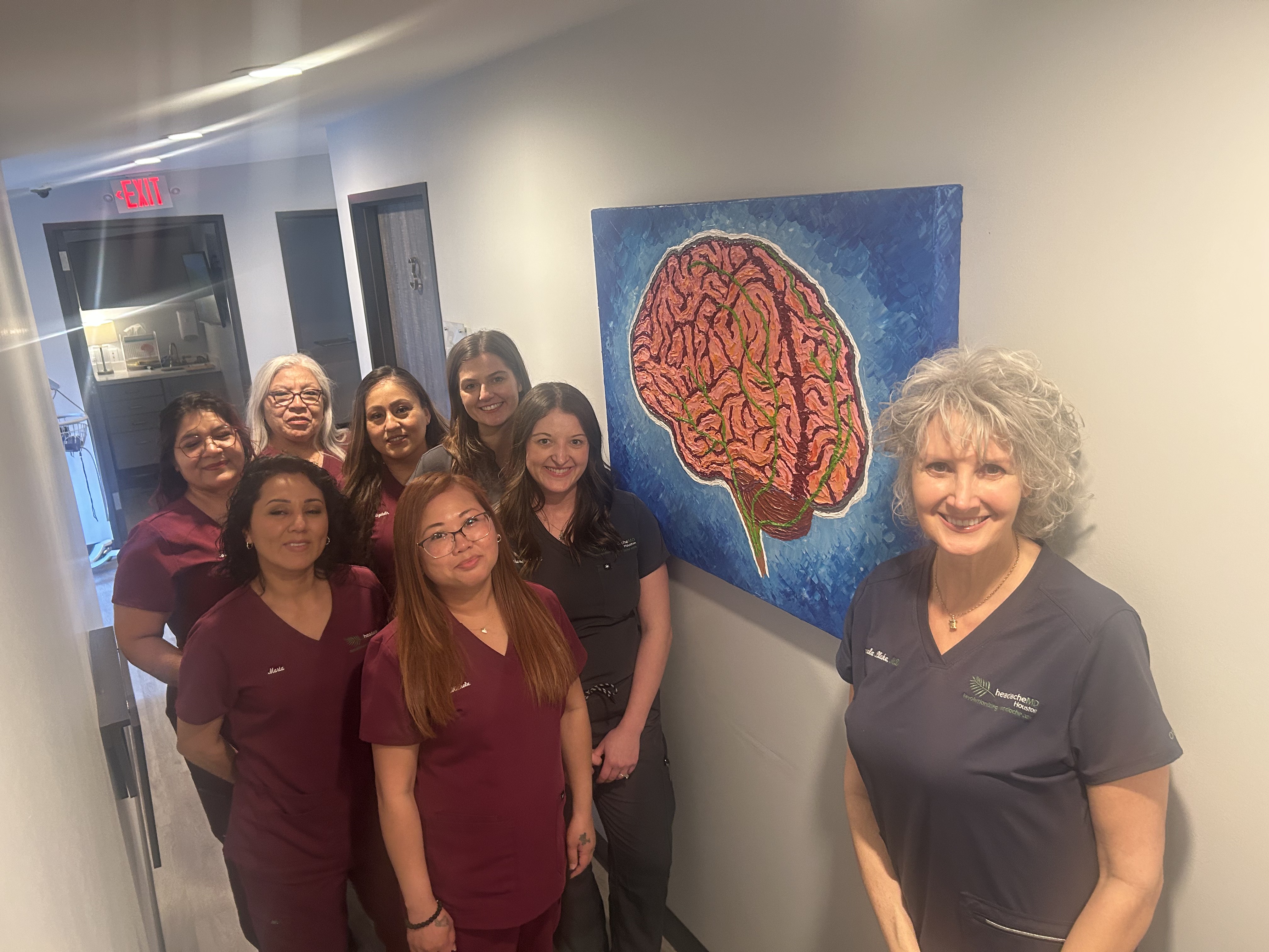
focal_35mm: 26
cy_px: 476
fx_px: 953
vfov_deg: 53.1
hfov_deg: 67.3
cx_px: 634
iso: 250
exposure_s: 1/60
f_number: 1.5
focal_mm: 5.7
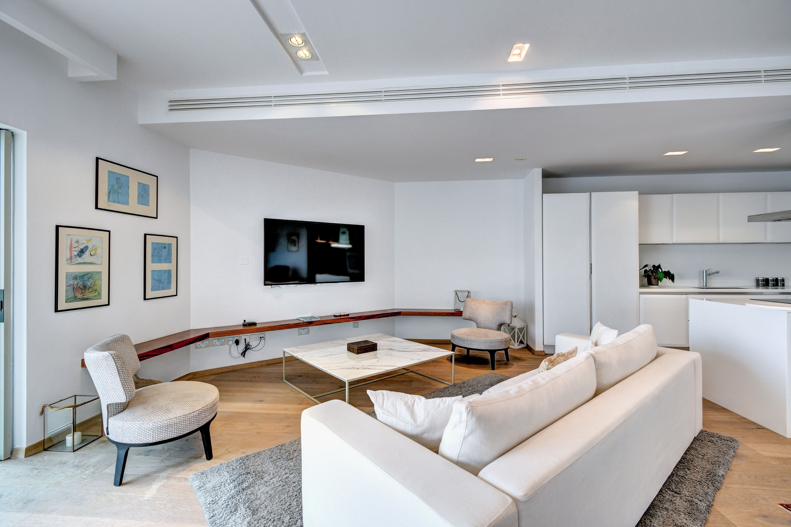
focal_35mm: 15
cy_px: 264
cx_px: 396
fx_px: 330
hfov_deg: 100.4
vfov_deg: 77.3
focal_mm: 10
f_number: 8
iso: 250
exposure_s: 1/30
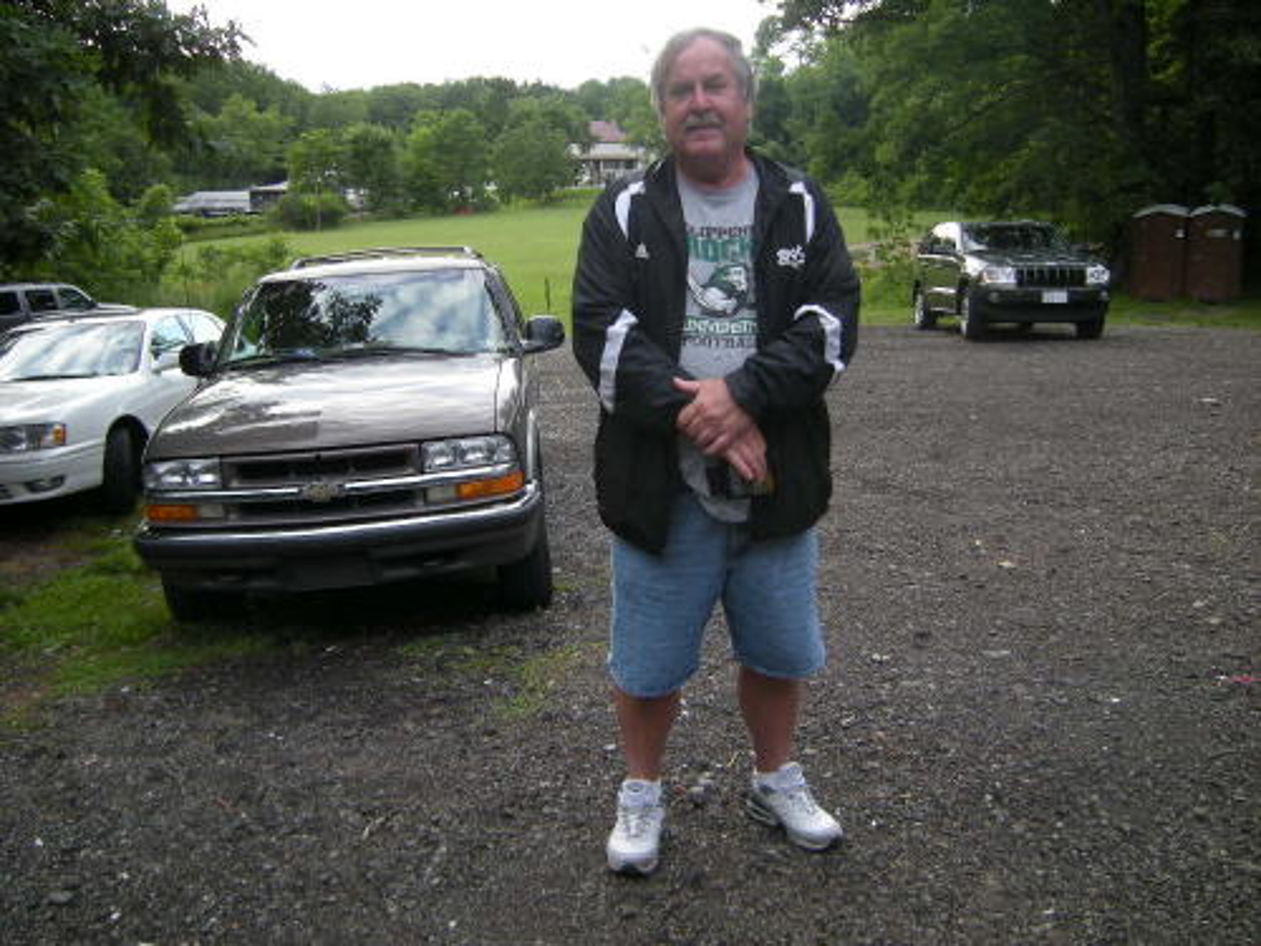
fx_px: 1020
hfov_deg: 63.4
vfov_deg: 49.7
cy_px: 473
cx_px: 630
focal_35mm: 28
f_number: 2.8
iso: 64
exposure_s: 1/69.1
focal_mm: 4.7
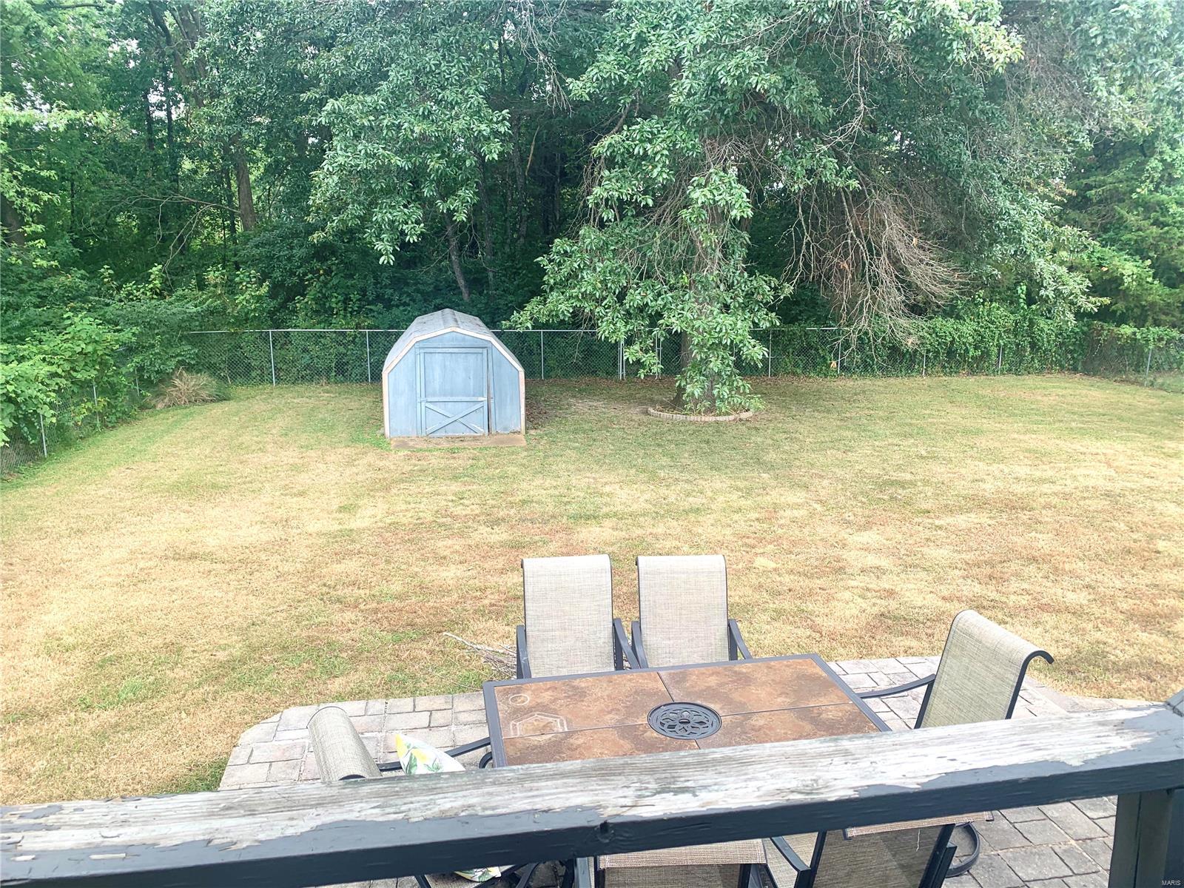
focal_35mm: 26
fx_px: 889
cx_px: 592
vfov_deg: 53.1
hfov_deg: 67.3
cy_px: 444
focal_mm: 4.25
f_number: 1.8
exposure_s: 1/248
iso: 25
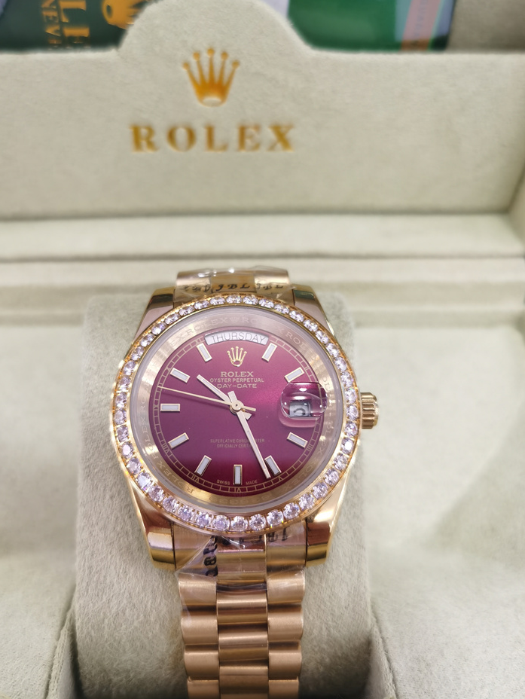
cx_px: 243
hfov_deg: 45.4
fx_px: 626
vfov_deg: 58.3
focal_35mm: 31
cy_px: 355
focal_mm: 5.56
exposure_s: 1/50
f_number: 1.6
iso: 200
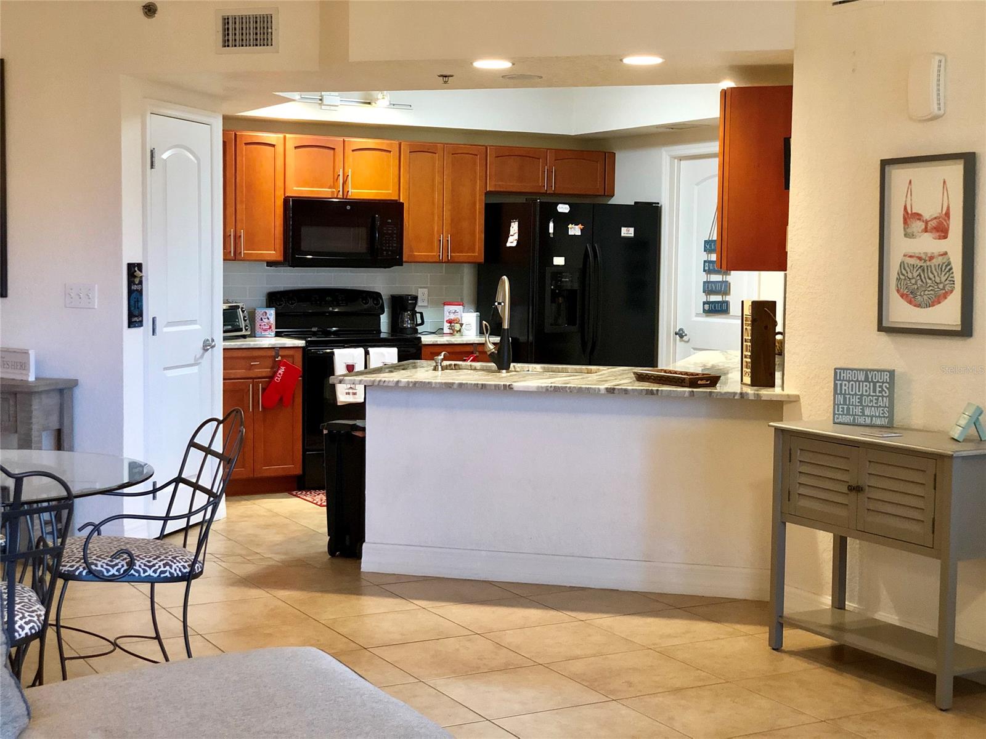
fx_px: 1481
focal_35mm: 52
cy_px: 370
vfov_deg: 28.0
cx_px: 493
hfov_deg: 36.8
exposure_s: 1/30
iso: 160
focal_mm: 6
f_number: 2.4
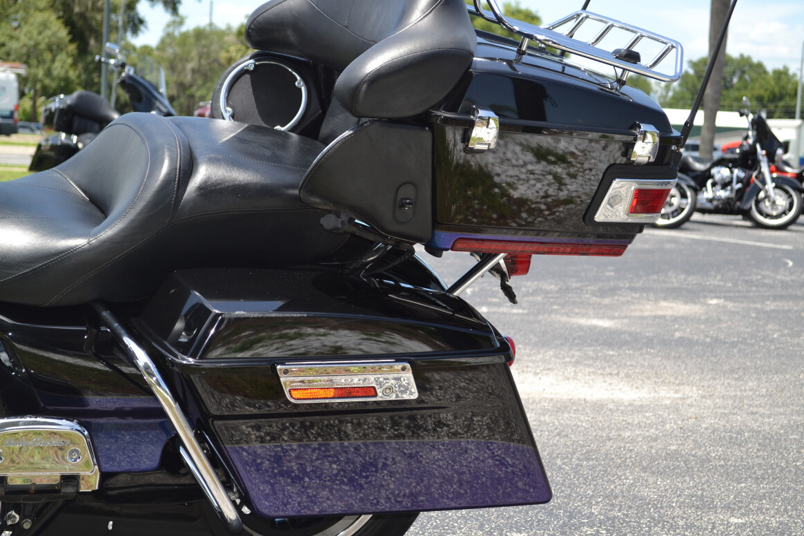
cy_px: 272
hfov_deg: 29.7
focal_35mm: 68
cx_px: 393
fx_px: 1518
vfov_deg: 20.0
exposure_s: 1/200
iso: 100
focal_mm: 44
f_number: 7.1
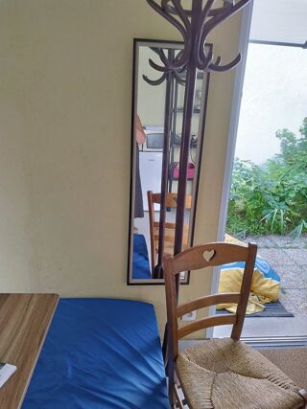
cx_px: 154
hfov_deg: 54.9
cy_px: 204
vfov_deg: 69.4
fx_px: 296
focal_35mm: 25
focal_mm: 5.95
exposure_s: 1/50
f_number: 1.89
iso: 150
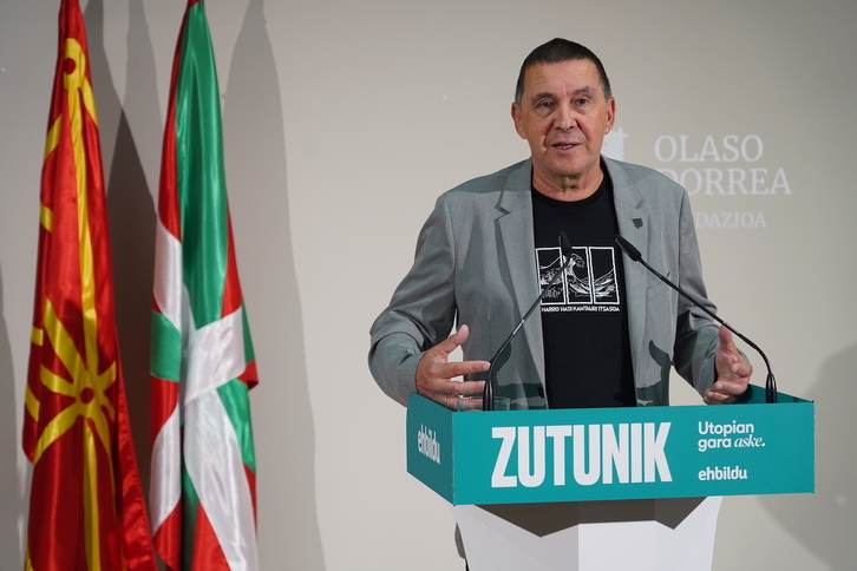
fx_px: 2095
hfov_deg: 23.1
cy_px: 286
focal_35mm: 88
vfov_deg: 15.5
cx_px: 428
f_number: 4.5
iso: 800
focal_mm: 88
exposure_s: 1/160
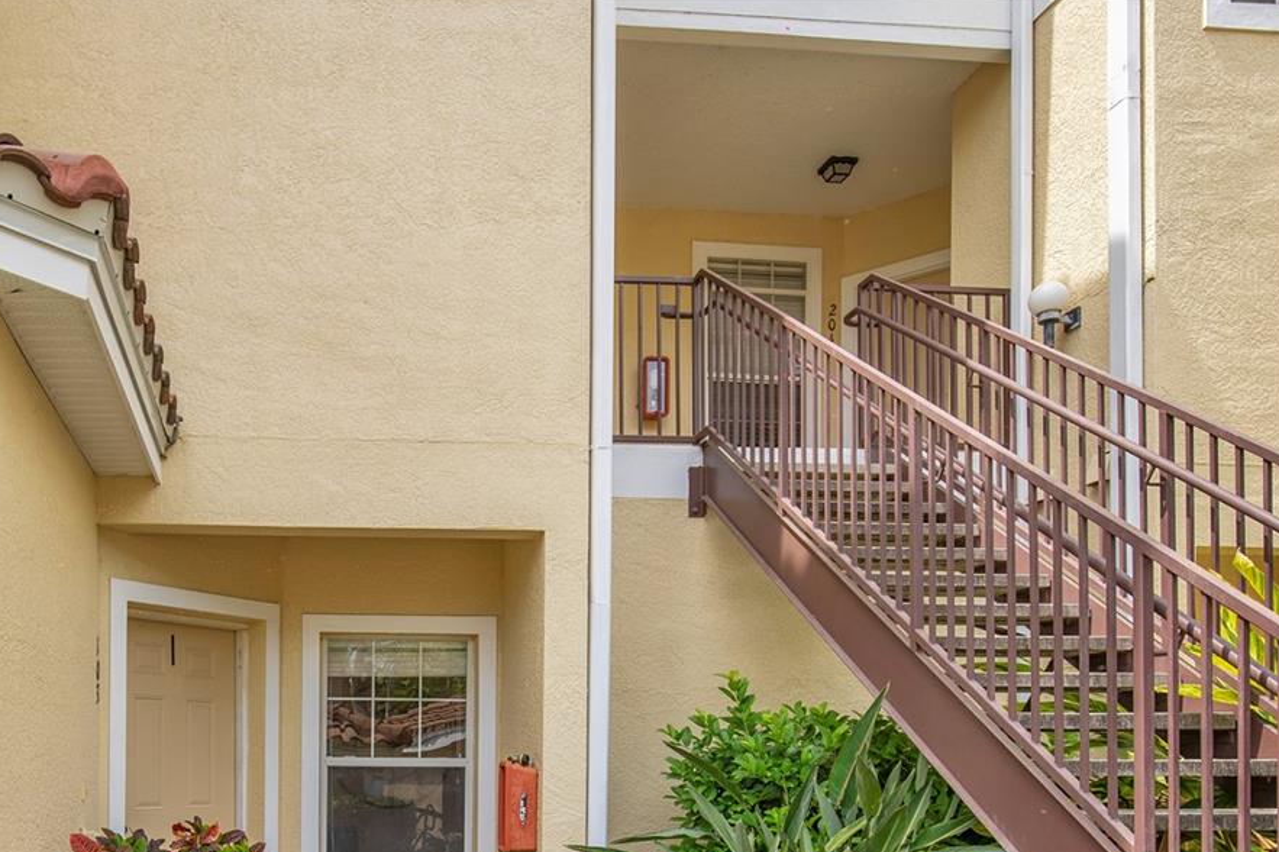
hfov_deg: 61.2
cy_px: 765
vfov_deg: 41.4
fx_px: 1030
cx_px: 371
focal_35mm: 29
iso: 100
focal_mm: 16
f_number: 4.5
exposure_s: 1/250
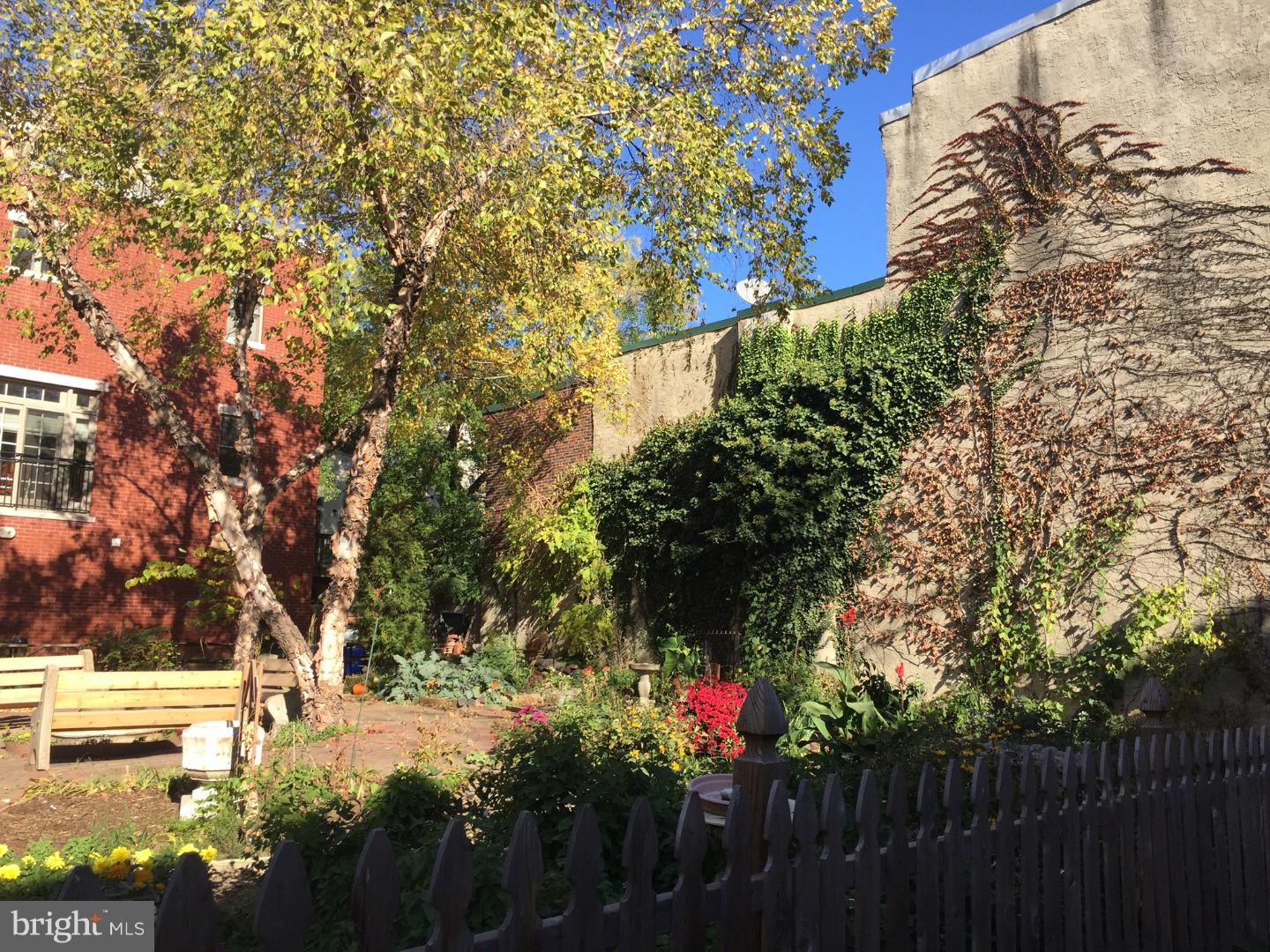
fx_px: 1064
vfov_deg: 48.2
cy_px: 476
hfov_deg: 61.7
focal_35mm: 29
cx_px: 635
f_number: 2.2
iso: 32
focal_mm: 4.15
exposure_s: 1/842
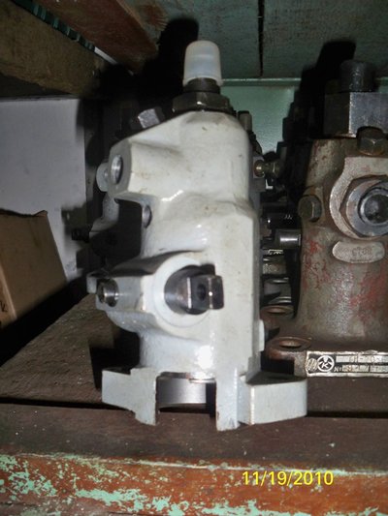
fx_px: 523
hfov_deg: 40.7
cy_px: 258
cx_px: 194
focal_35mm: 35
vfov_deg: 52.6
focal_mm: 6.3
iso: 200
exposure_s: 1/60
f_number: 3.1
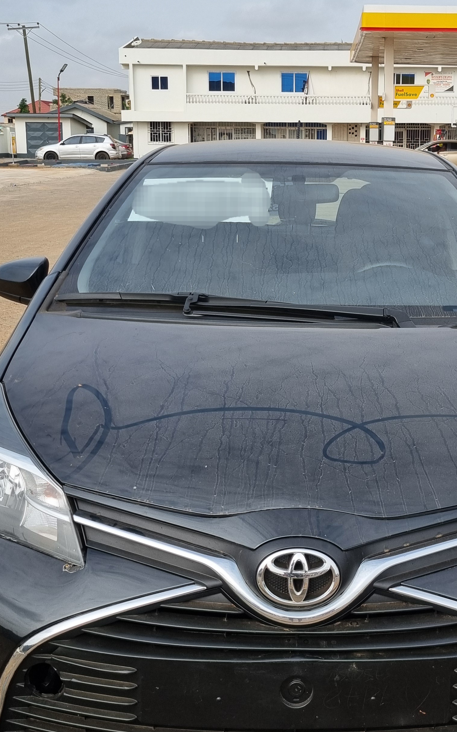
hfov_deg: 27.8
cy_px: 288
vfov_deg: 43.2
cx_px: 316
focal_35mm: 46
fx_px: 917
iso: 50
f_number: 1.8
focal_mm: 5.4
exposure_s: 1/2500
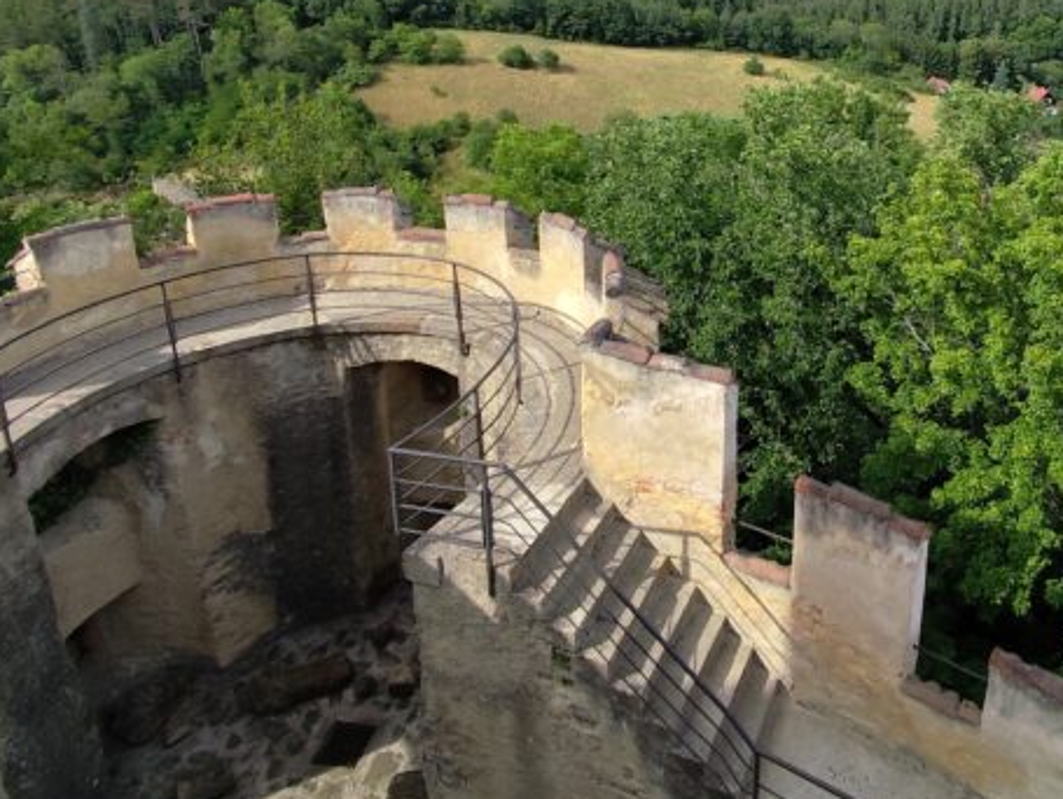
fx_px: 830
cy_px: 195
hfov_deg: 63.0
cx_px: 738
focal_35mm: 27
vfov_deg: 49.3
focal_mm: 1.65
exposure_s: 1/1508
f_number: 2.2
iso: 50
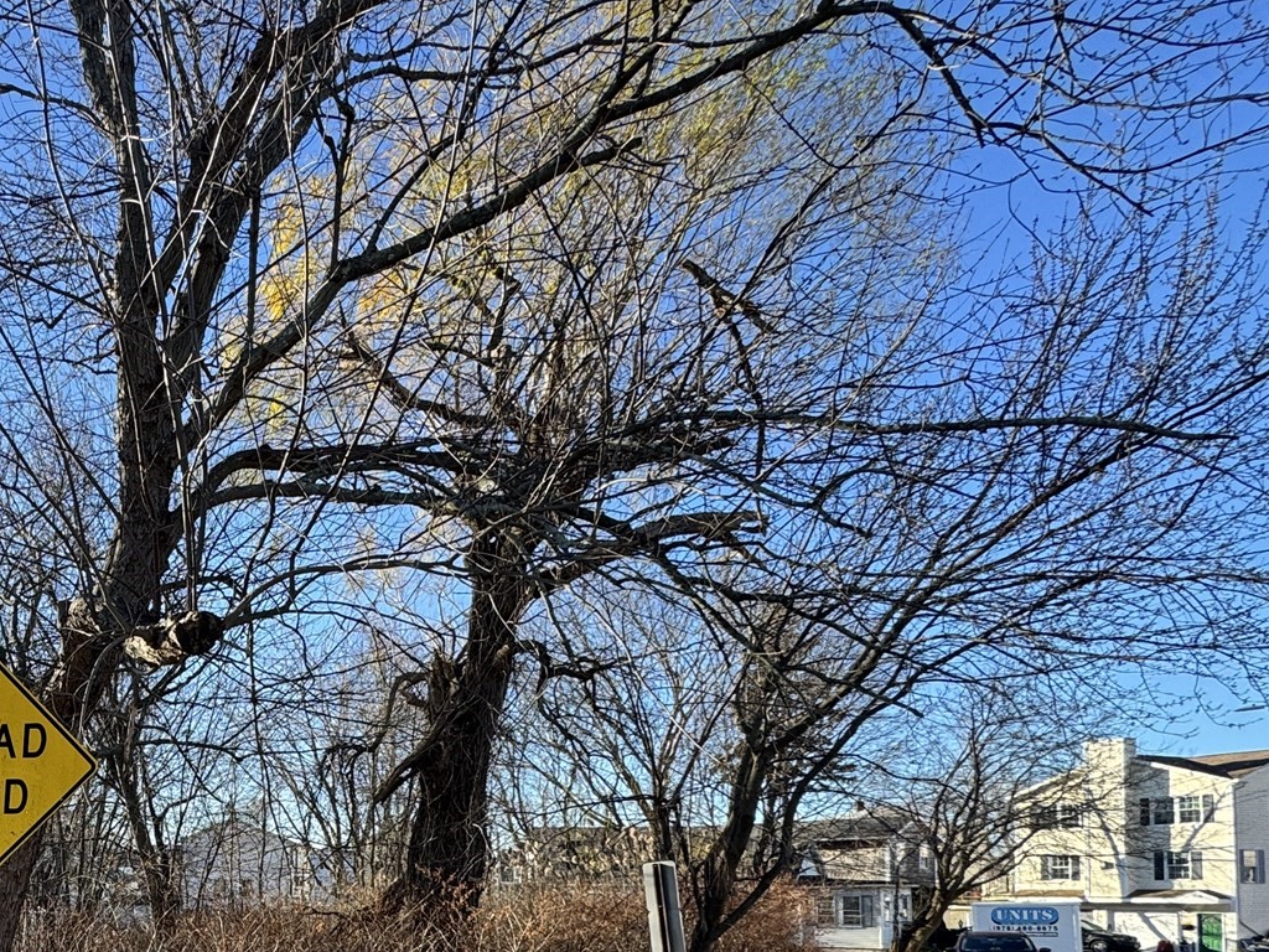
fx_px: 1026
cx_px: 9
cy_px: 853
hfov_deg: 51.3
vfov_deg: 45.2
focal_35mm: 28
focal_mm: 2.22
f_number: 2.2
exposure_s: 1/332
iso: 40
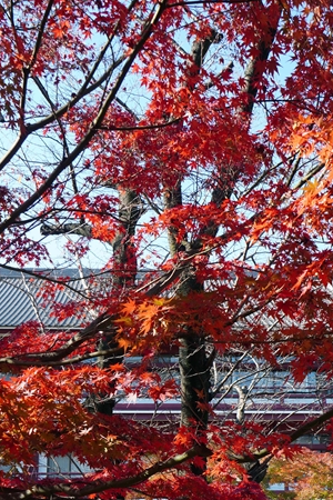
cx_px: 155
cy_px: 361
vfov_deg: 40.2
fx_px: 666
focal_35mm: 48
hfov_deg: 28.1
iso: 100
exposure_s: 1/80
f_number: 6.3
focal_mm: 18
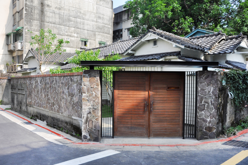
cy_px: 82
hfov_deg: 59.6
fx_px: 217
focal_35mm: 32
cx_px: 124
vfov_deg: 41.6
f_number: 5.6
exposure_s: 1/1000
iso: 400
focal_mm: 21
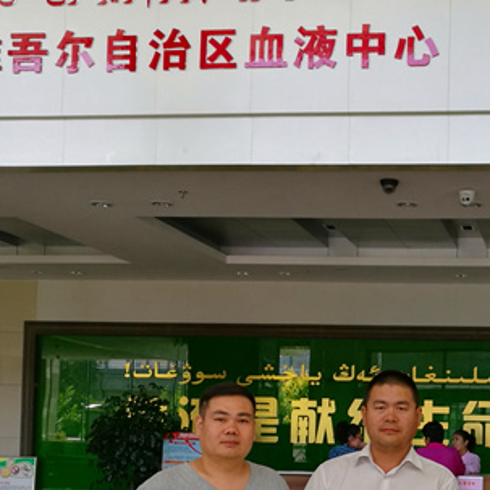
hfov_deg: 26.2
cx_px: 463
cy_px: 393
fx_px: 1009
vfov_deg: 26.8
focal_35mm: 63
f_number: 2.2
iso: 64
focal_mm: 4.5
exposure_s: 1/50
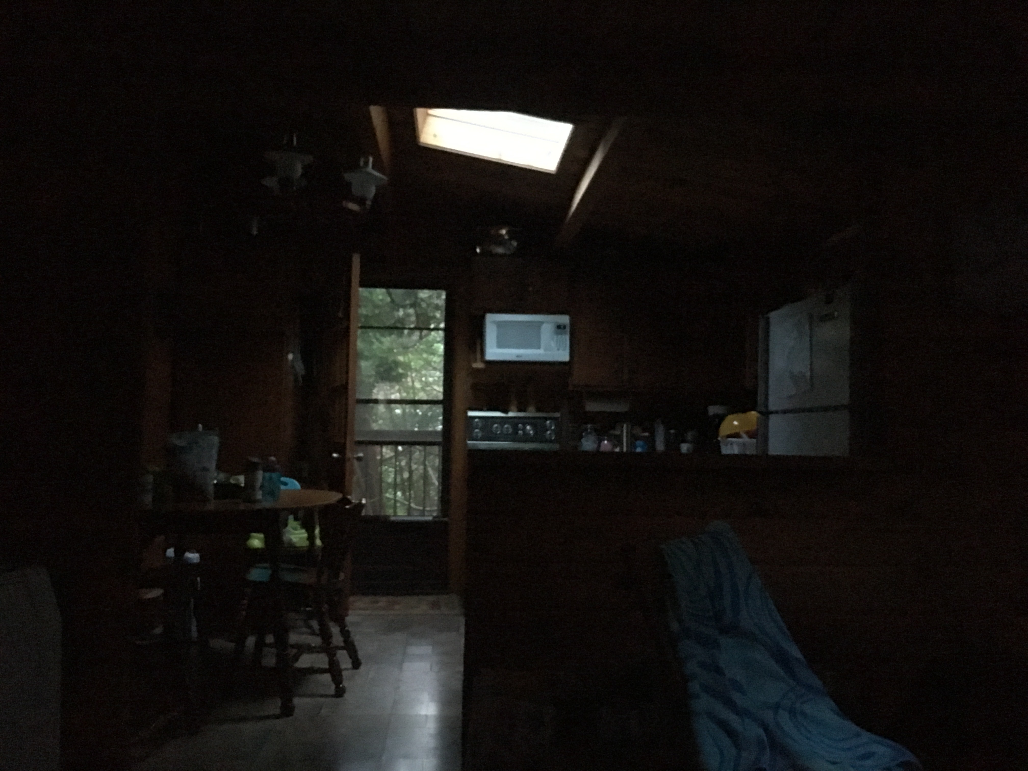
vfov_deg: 48.2
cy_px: 386
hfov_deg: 61.7
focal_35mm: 29
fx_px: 861
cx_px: 514
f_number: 2.2
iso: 2000
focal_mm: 4.15
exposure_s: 1/15
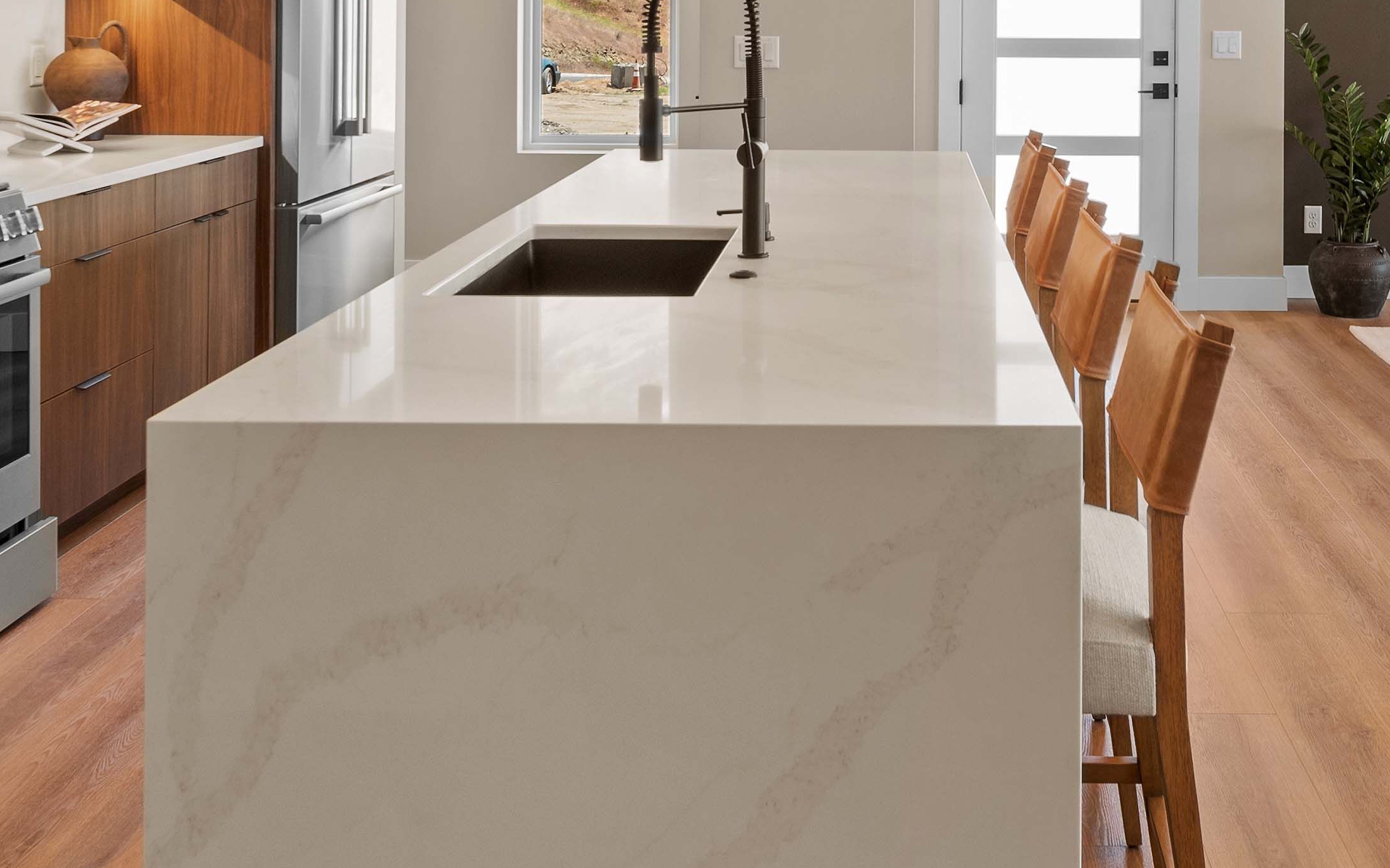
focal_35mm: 42
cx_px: 860
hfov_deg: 46.8
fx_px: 1591
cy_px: -1
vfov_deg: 28.6
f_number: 8
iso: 200
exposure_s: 1/13
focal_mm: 15
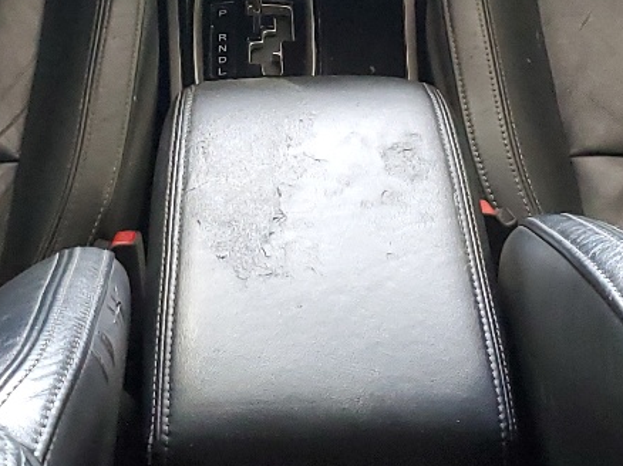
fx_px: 1709
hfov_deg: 20.7
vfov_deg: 15.4
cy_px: 41
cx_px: 272
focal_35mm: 95
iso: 340
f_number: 1.5
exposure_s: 1/30
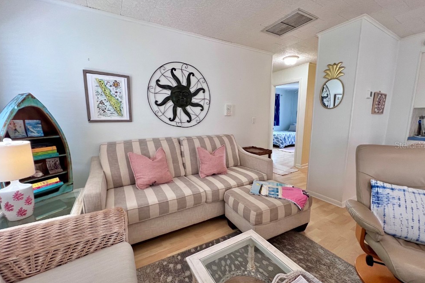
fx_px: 165
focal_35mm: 14
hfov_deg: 104.3
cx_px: 215
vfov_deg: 81.2
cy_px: 145
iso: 250
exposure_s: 1/120
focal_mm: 1.57
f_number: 1.8
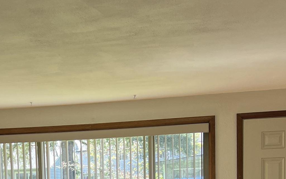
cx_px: 57
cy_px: 255
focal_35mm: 83
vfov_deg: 14.8
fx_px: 647
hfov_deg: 24.5
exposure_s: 1/121
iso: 40
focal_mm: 5.7
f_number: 1.5
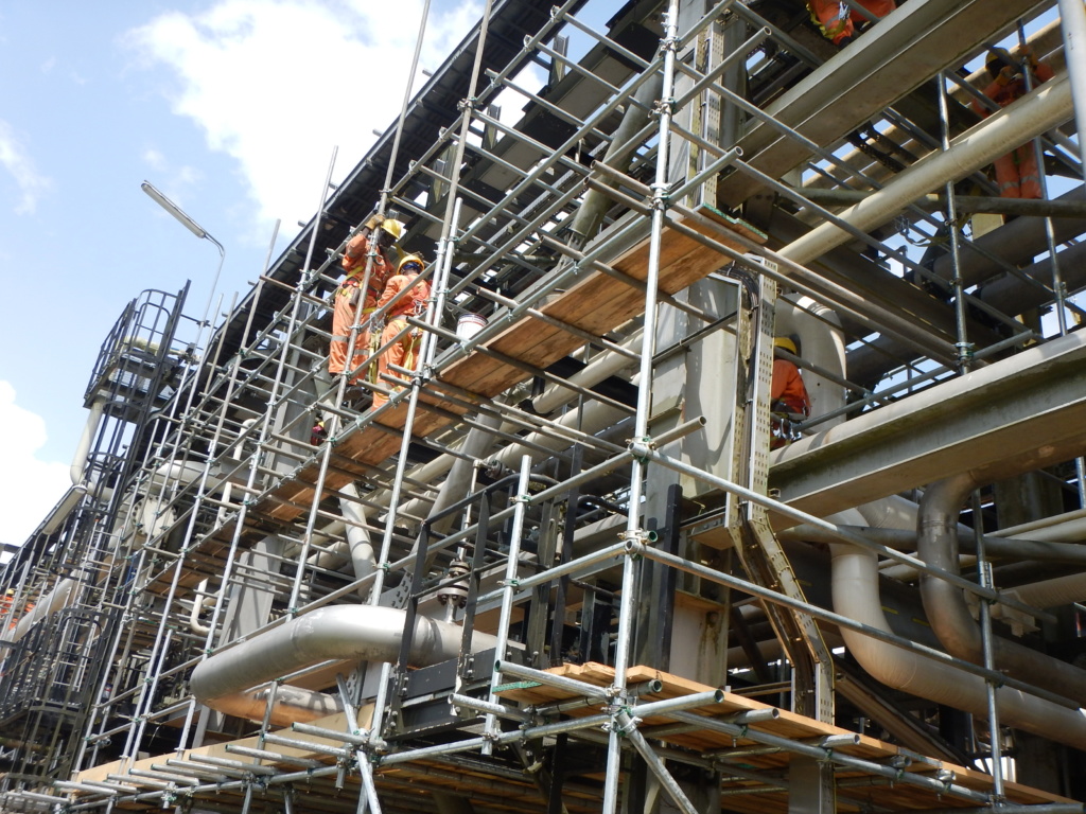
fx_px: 1067
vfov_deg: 41.8
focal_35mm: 34
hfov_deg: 54.0
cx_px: 543
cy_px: 407
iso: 125
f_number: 4.2
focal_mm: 6.1
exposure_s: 1/640
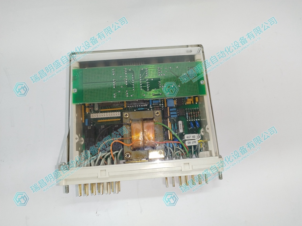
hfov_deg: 67.3
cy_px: 113
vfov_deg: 53.1
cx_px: 151
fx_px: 227
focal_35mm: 26
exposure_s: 1/50
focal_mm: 4.75
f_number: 1.8
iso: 320
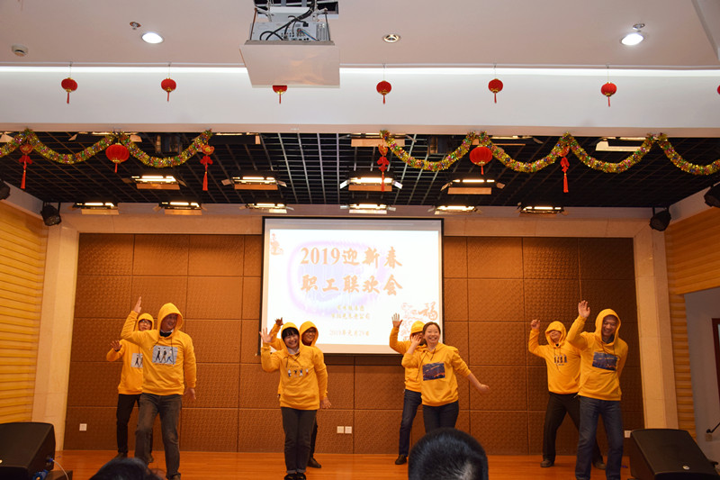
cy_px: 240
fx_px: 690
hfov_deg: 55.1
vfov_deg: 38.3
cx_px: 360
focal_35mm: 34
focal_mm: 23
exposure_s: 1/125
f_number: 5.6
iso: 720
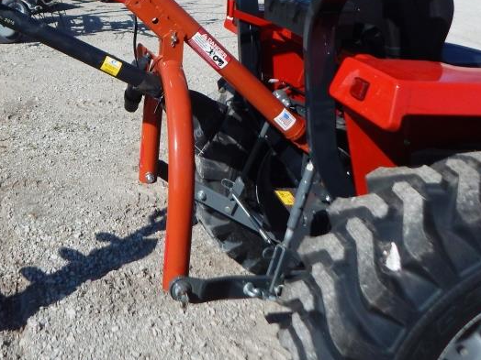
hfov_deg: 42.3
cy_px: 61
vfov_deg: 32.5
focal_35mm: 43
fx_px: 597
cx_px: 110
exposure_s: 1/800
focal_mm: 4
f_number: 6
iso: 125
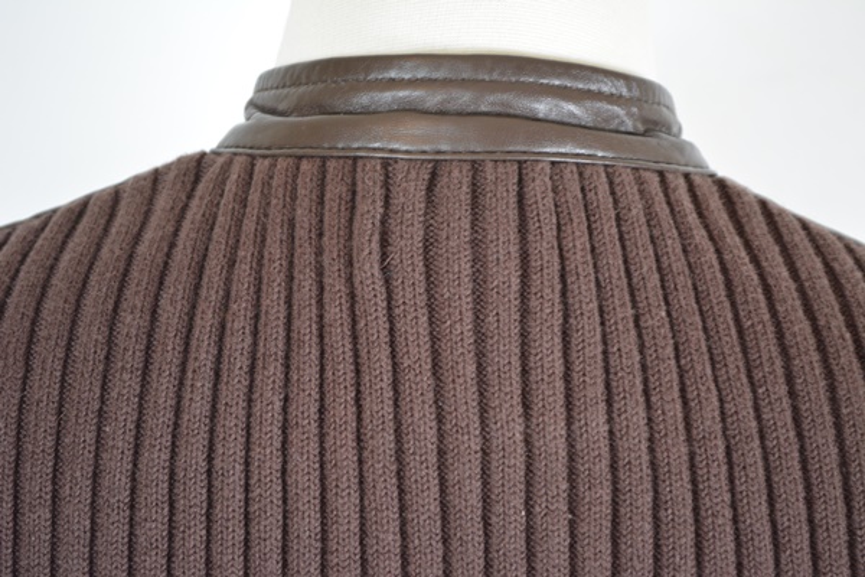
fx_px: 1874
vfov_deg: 17.5
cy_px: 288
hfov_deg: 26.0
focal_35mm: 78
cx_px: 432
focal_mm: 52
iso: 1250
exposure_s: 1/30
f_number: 5.6
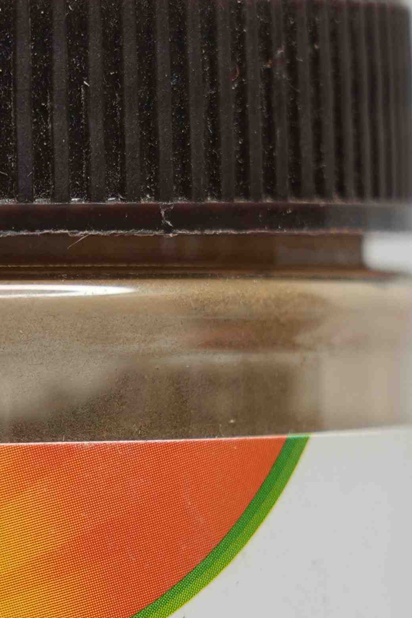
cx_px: -39
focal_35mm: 424
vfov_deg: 4.9
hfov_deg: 3.2
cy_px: 619
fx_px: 7278
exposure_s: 1/60
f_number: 5.6
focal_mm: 94
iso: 250
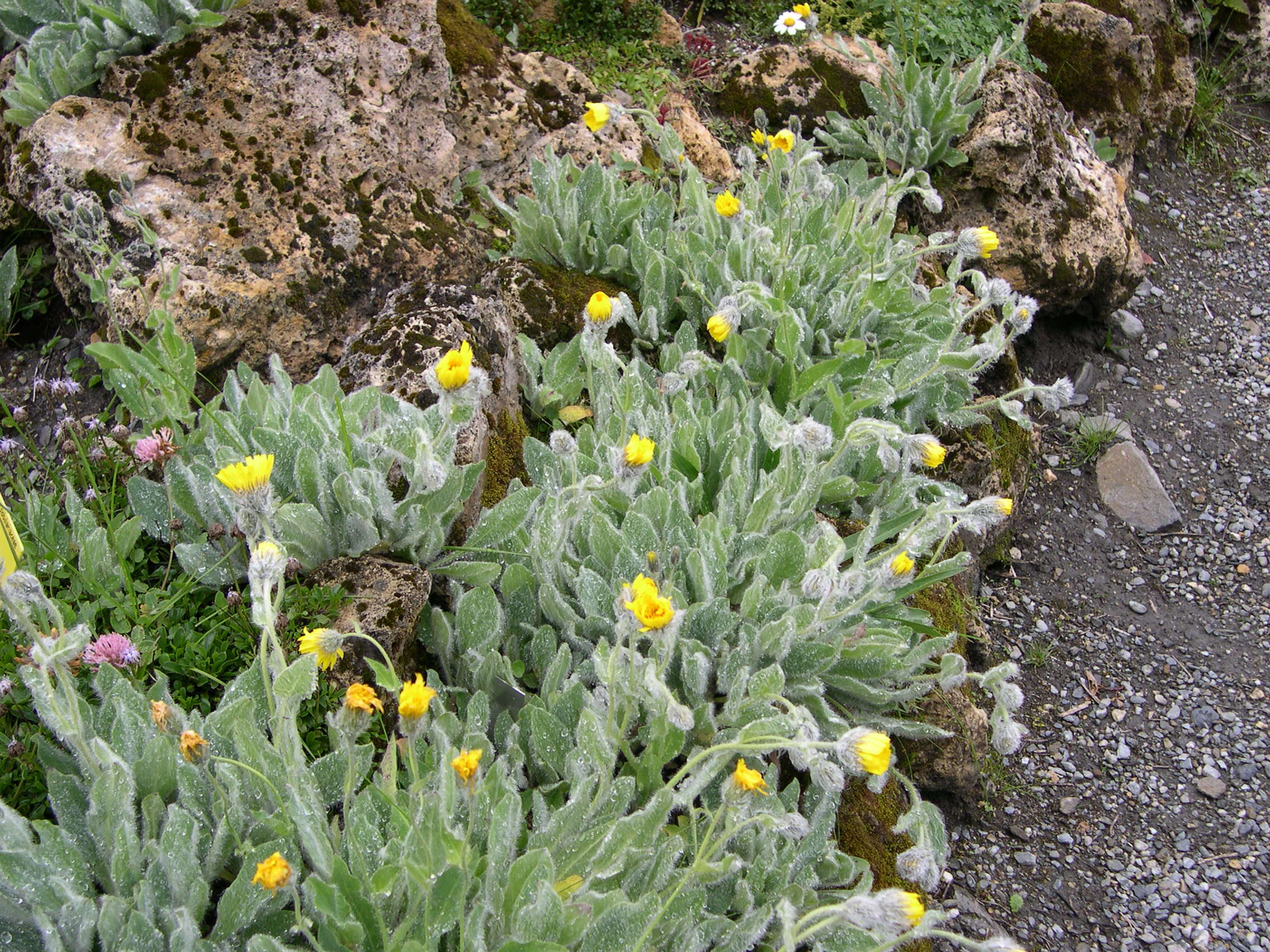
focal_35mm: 38
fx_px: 1394
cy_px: 476
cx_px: 635
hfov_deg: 49.0
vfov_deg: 37.7
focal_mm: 8
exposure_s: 1/351
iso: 100
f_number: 2.8
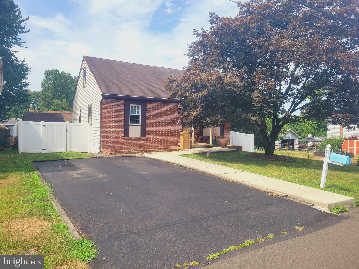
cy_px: 134
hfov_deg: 67.3
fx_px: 270
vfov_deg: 53.1
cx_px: 180
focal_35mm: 26
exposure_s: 1/1505
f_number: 1.8
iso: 40
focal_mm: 5.4
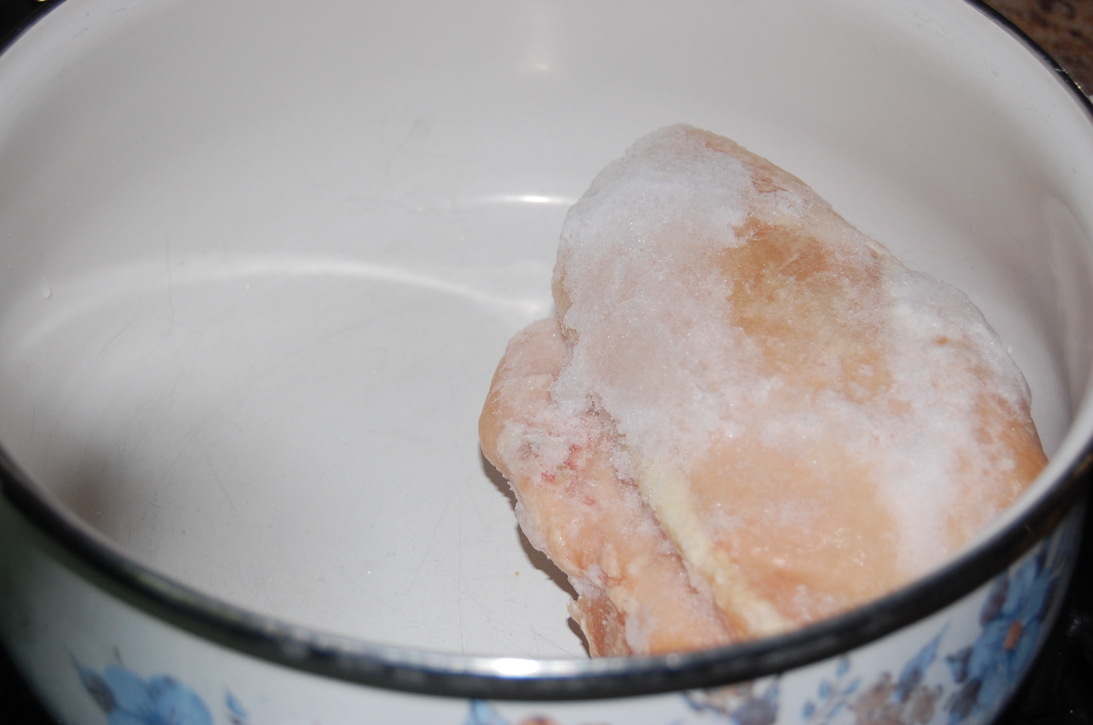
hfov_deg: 33.5
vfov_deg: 22.5
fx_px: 1819
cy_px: 362
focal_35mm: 60
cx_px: 546
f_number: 5
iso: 400
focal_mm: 40
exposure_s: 1/60
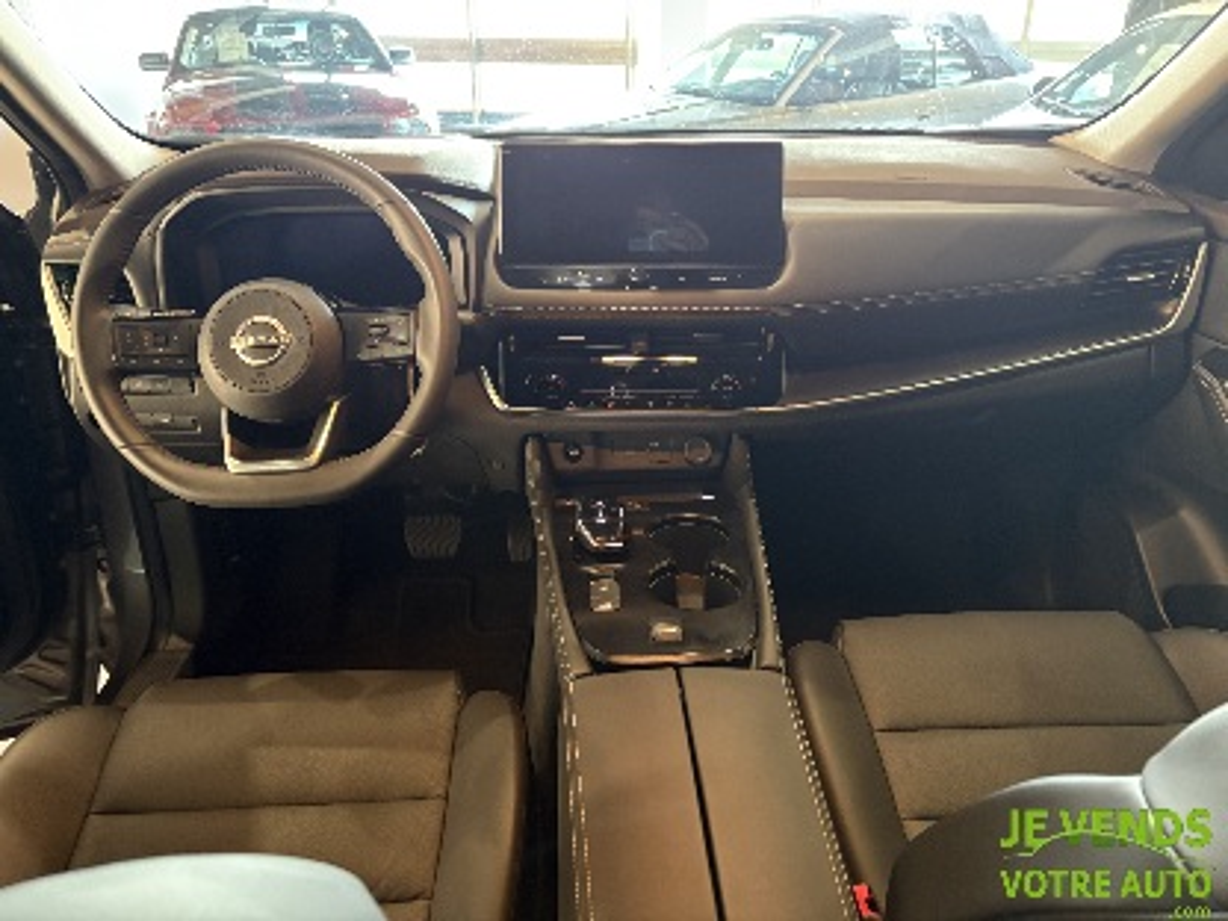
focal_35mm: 26
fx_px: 922
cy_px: 460
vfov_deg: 53.1
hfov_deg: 67.3
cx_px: 614
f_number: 1.6
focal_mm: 5.96
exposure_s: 1/25
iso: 640
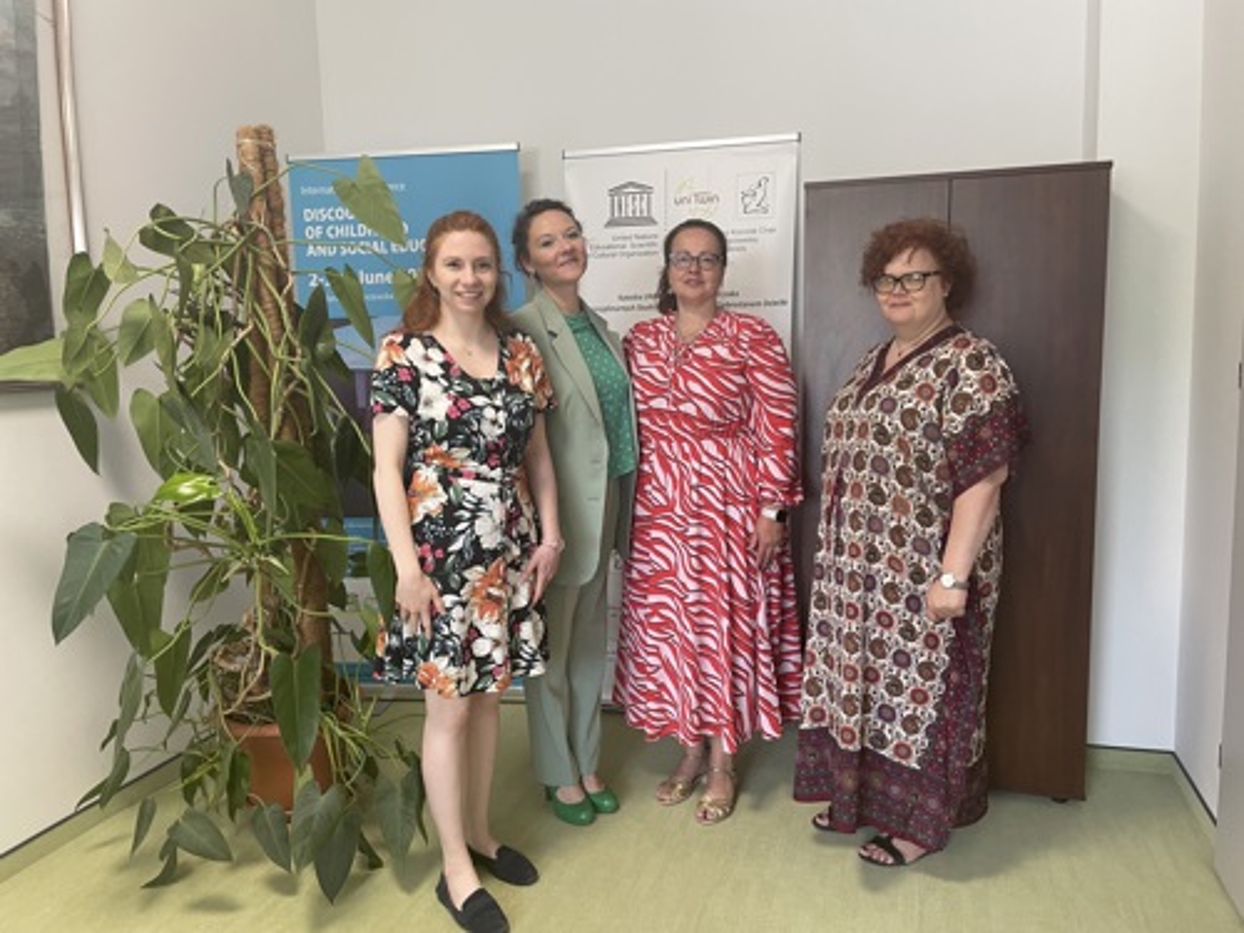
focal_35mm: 26
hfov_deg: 67.3
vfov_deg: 53.1
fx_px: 934
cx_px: 622
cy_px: 466
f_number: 1.6
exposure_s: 1/50
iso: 80
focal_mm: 4.2
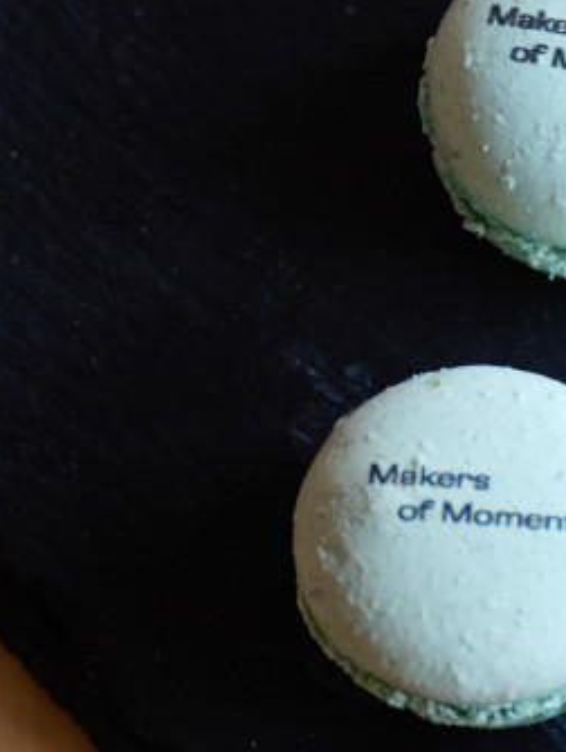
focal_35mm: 297
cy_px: -184
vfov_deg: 6.6
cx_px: 1267
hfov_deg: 4.9
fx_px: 6463
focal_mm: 54
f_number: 2.8
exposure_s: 1/400
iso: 1250
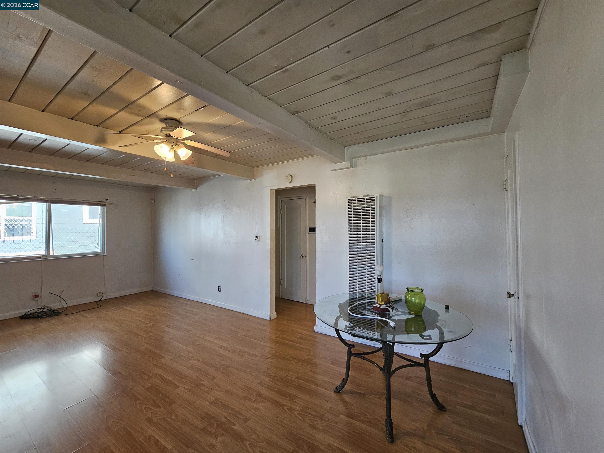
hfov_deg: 106.2
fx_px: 227
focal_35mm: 13
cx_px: 302
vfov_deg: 89.9
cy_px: 226
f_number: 2.2
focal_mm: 2.2
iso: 250
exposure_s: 1/100
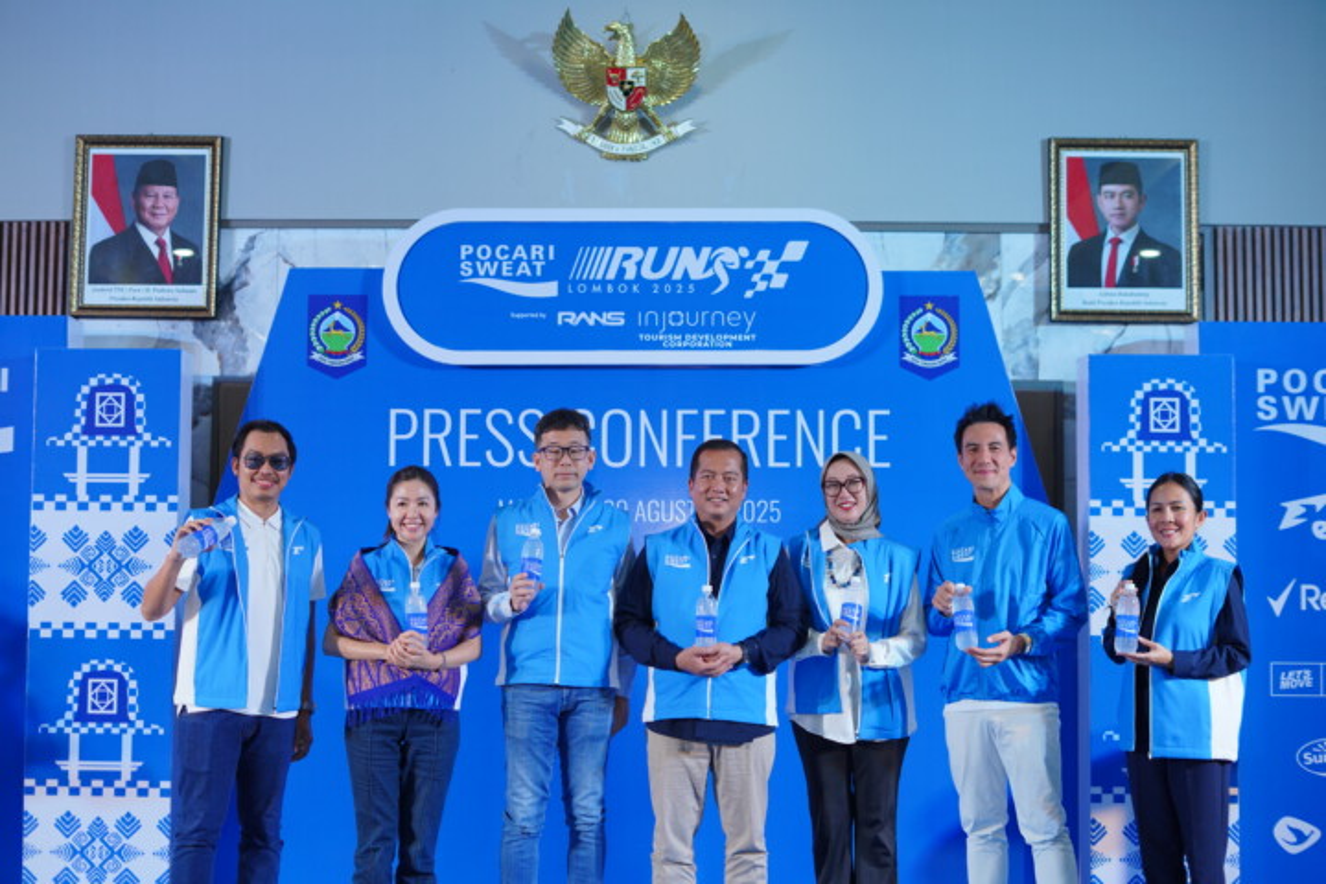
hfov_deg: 39.6
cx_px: 663
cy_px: 442
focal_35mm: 50
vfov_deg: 27.0
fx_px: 1842
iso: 640
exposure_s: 1/250
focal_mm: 50
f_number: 2.8
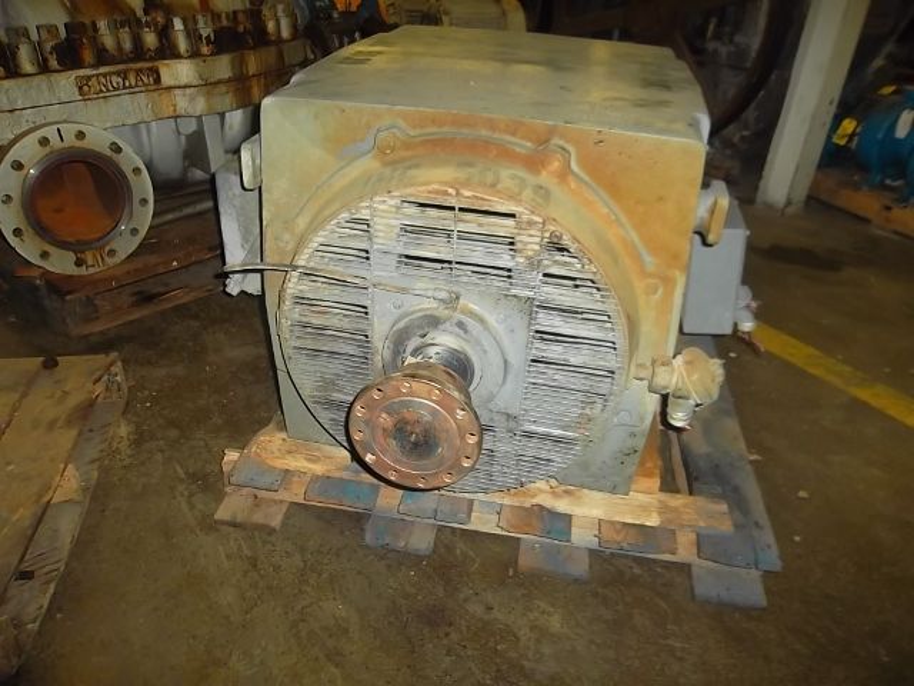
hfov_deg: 65.3
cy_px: 343
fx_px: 713
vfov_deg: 51.4
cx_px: 457
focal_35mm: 27
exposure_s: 1/45
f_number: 3.5
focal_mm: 4.9
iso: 240
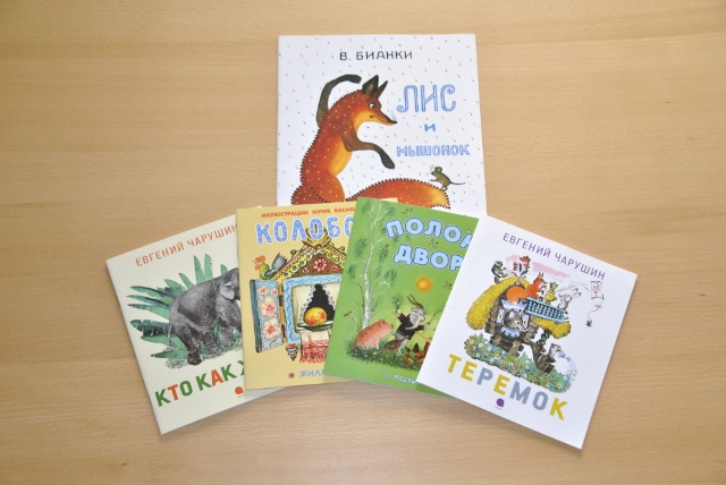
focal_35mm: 48
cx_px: 363
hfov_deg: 41.1
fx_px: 969
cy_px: 242
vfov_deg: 28.1
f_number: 4.2
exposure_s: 1/100
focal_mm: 32
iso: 800
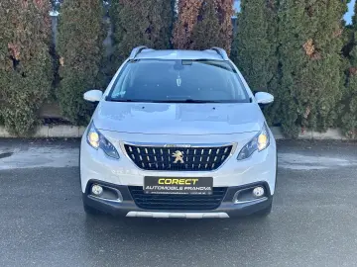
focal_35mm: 48
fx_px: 495
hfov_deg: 39.7
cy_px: 134
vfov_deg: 30.3
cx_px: 178
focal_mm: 6.86
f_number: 1.78
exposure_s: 1/816
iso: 64
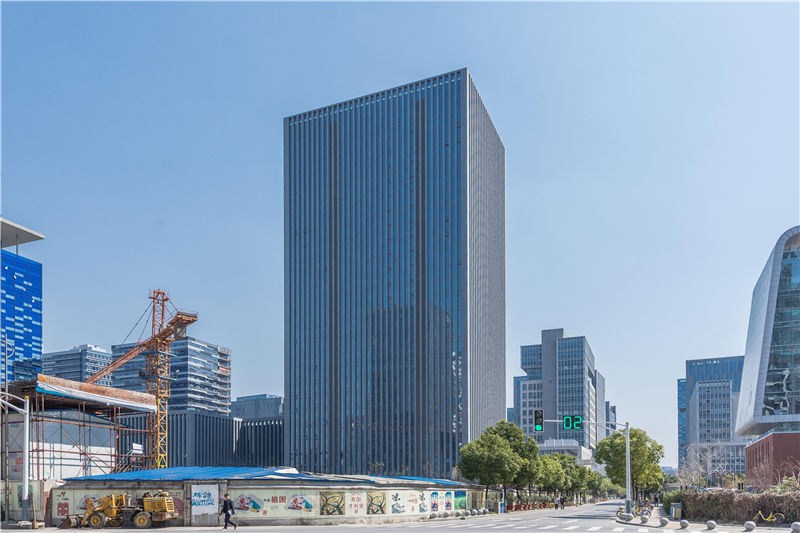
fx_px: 467
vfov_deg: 59.5
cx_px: 400
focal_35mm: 21
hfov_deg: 81.2
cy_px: 266
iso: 100
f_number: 8
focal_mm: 21
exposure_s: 1/250
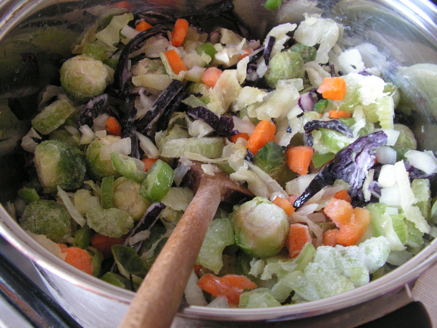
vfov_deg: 39.7
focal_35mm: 36
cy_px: 164
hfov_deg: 51.4
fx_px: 454
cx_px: 218
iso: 160
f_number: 3.2
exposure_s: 1/13
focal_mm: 6
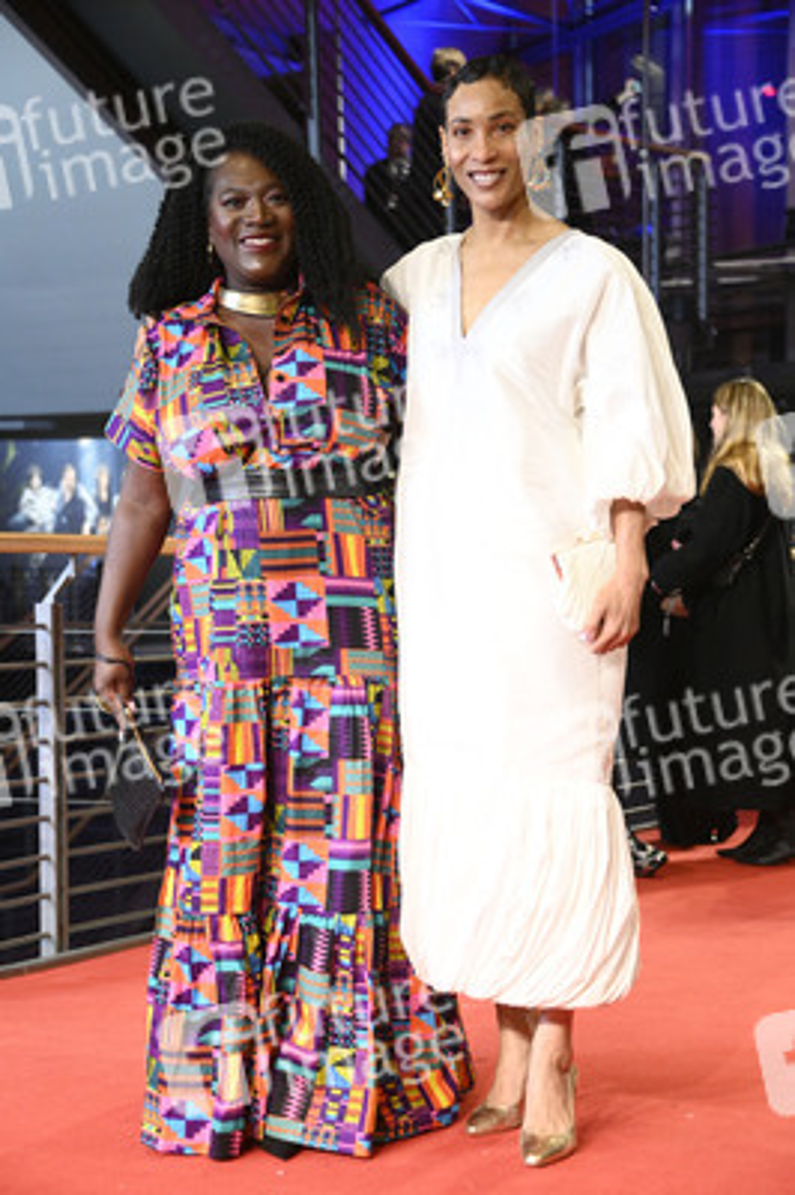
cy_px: 598
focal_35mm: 70
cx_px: 398
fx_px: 2323
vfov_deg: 28.9
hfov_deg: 19.4
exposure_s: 1/250
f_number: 5
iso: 6400
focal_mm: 70
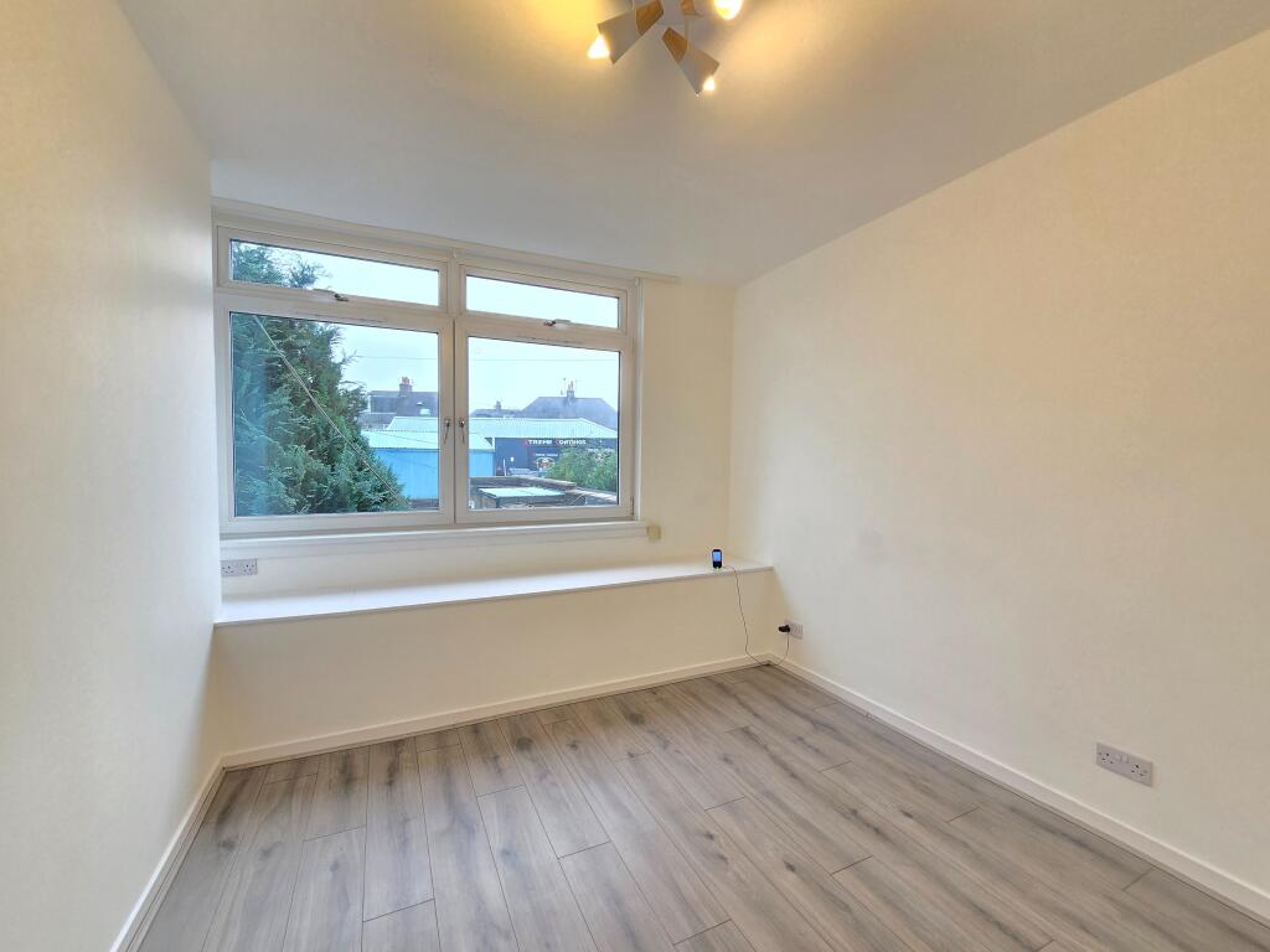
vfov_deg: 89.9
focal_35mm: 13
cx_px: 635
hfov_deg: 106.2
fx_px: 477
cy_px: 476
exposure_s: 1/50
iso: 100
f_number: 2.2
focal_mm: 2.2
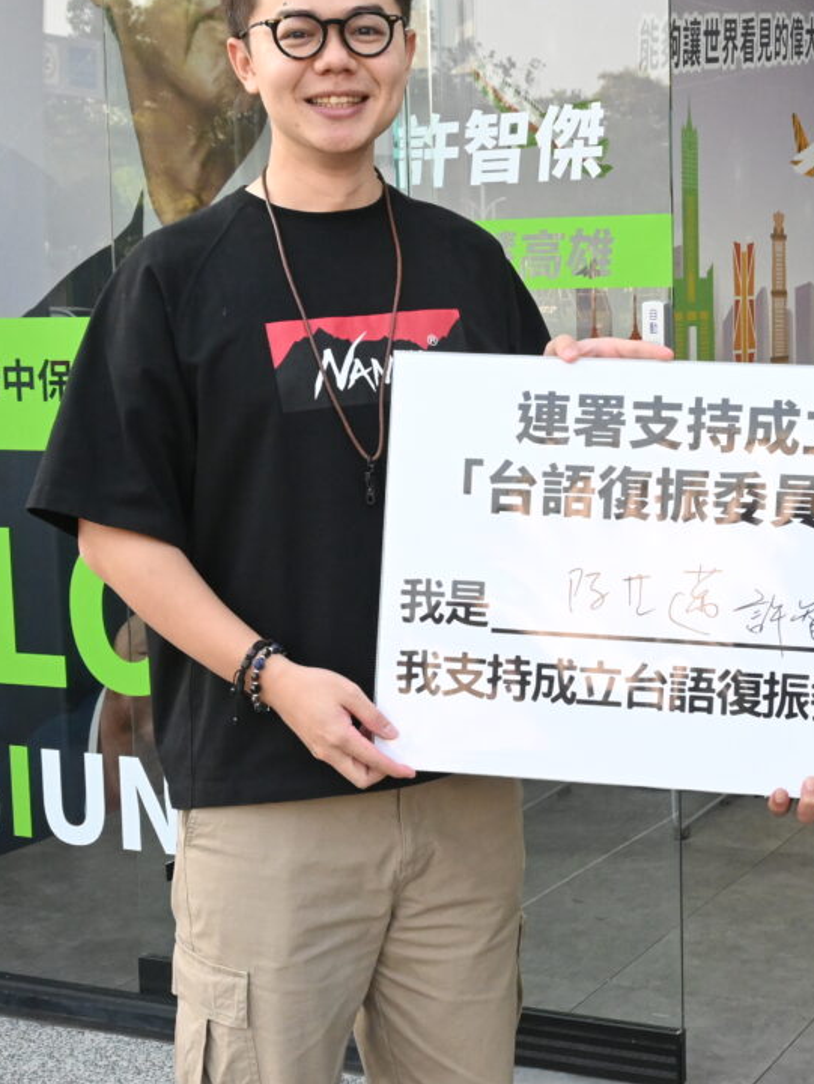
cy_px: 516
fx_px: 2022
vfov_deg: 30.0
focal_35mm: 64
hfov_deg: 22.5
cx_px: 641
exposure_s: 1/320
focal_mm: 21.5
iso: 2000
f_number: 9
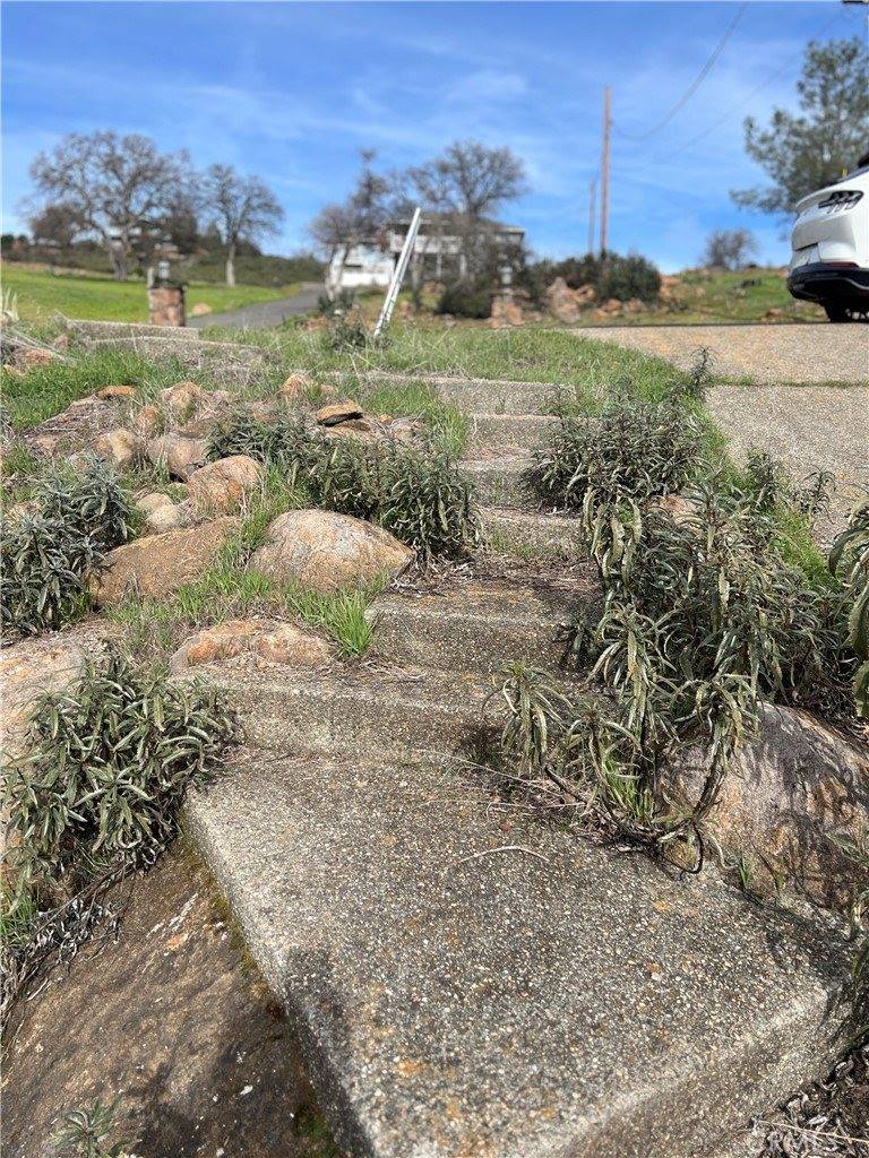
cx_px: 434
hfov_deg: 53.1
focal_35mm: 26
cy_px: 579
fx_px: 870
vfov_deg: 67.3
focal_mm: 5.7
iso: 50
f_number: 1.5
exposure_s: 1/2841
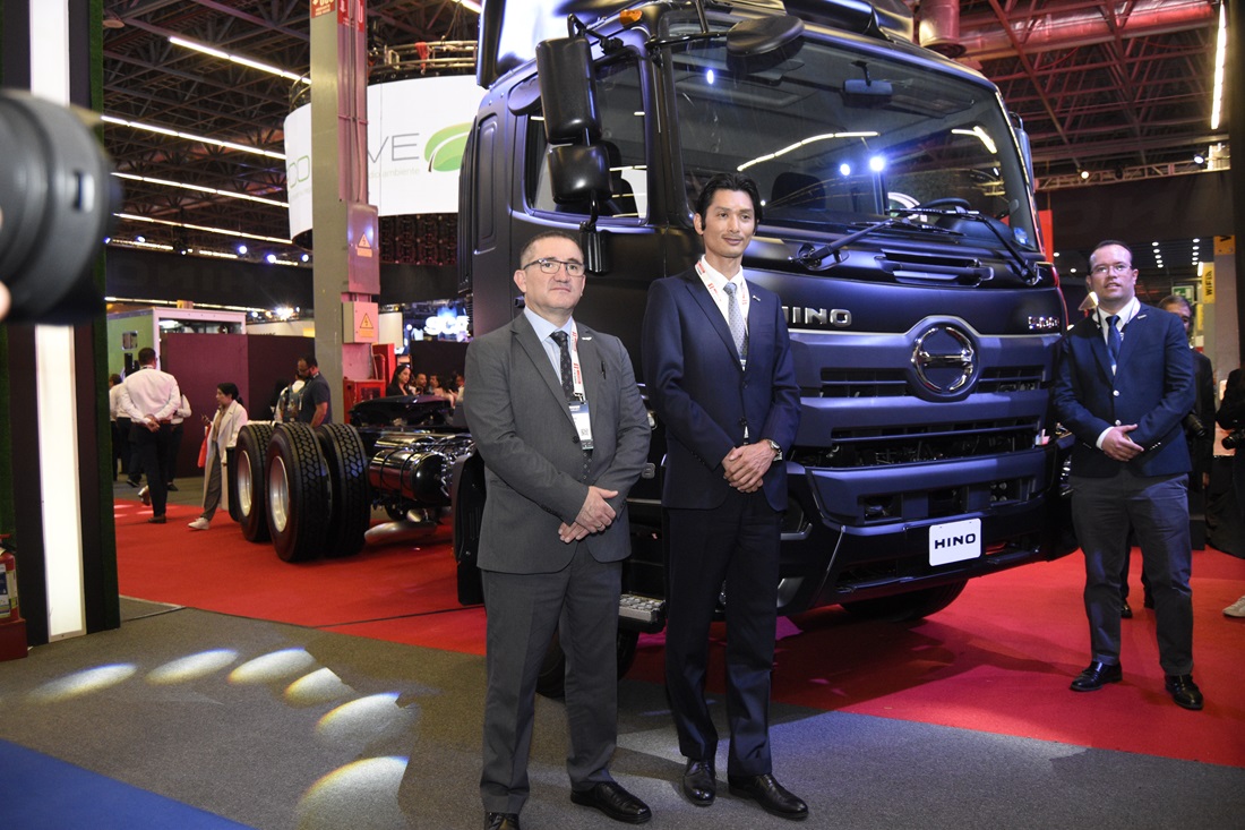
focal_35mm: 27
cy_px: 415
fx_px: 934
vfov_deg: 47.9
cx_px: 622
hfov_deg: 67.4
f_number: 3.5
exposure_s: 1/200
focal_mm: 18
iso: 1600
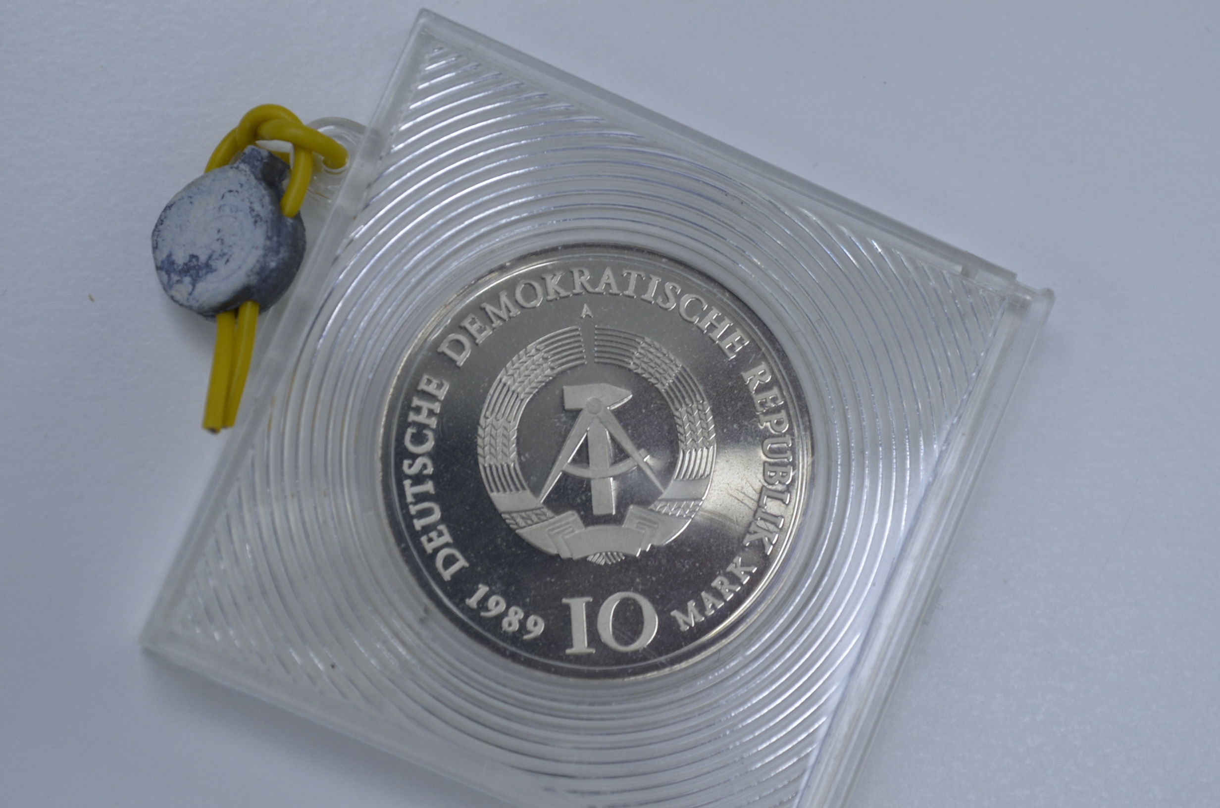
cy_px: 404
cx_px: 610
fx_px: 2790
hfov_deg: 24.7
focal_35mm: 82
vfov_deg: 16.5
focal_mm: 55
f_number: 8
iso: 400
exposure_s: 1/60
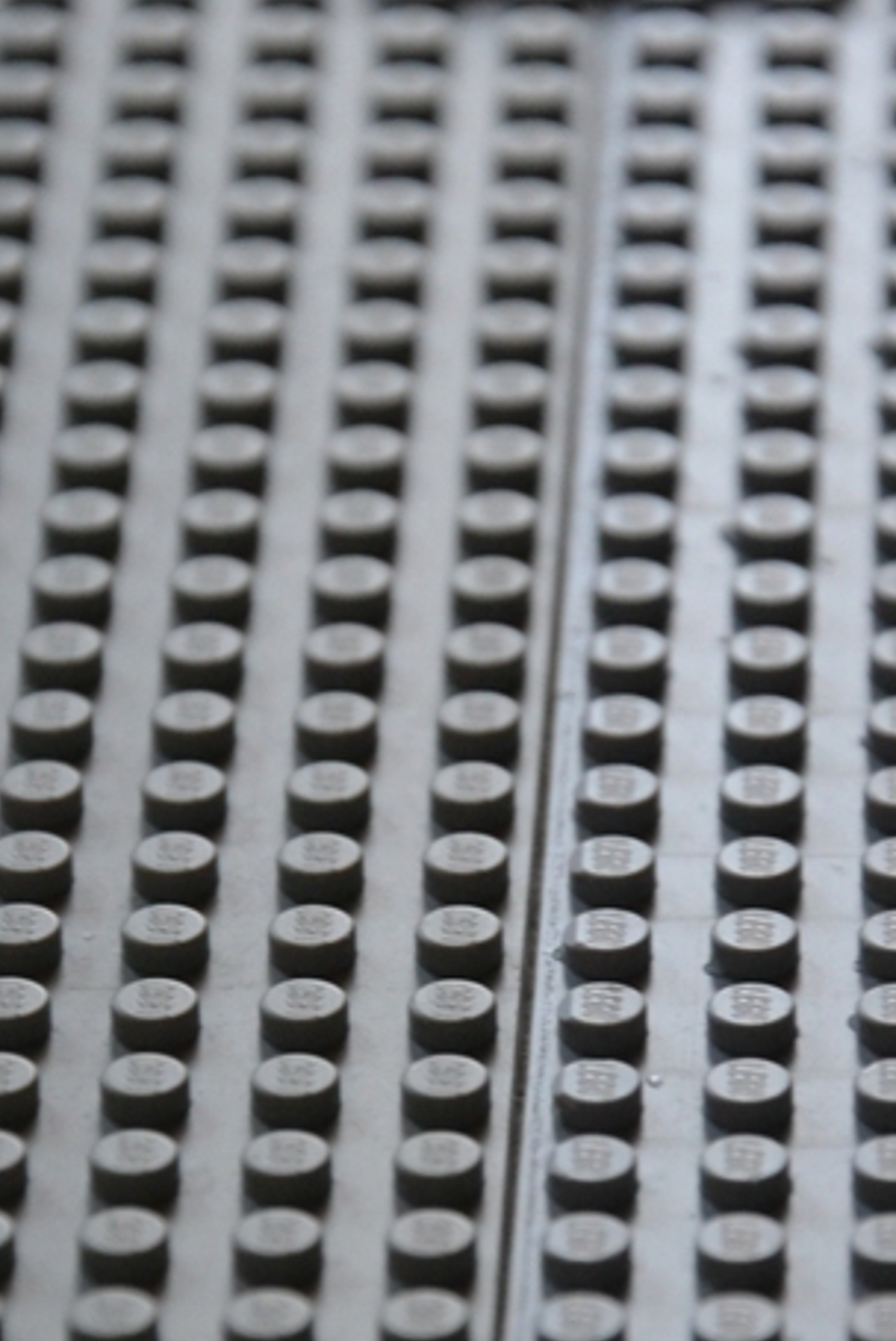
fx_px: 13200
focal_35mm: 354
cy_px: 1026
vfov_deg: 5.8
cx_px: 470
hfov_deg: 3.9
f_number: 5.6
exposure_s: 1/60
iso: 1600
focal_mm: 105
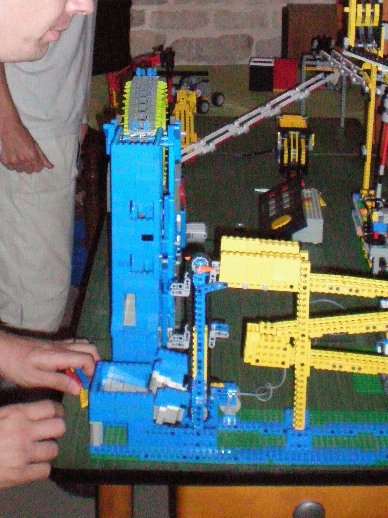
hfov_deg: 22.6
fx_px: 971
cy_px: 80
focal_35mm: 65
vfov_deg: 28.9
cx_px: 204
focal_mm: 6.3
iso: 800
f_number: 4.6
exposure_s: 1/125
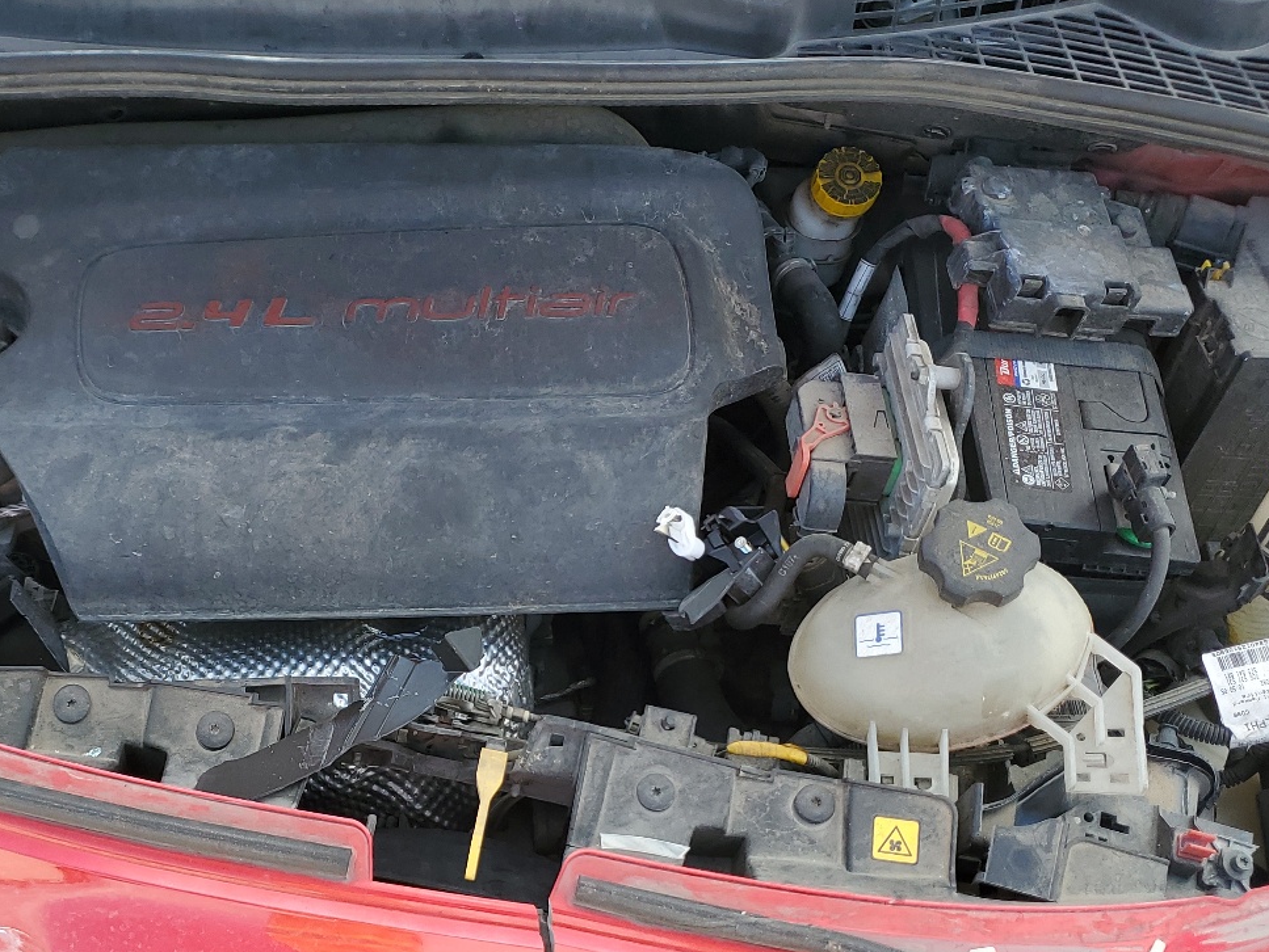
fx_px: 1577
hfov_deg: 43.2
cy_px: 616
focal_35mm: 43
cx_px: 415
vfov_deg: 33.4
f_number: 1.5
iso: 50
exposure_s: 1/667
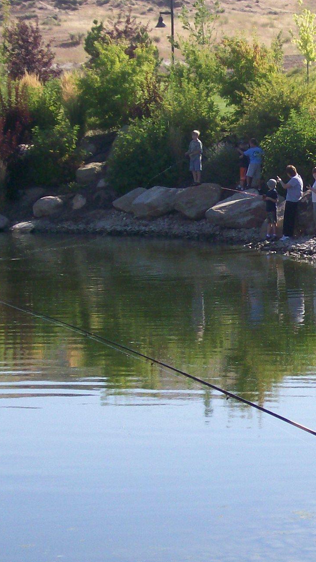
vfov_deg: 15.8
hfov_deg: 8.9
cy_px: 218
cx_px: 295
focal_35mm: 136
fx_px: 2025
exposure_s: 1/606
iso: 80
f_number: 3.8
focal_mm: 11.6
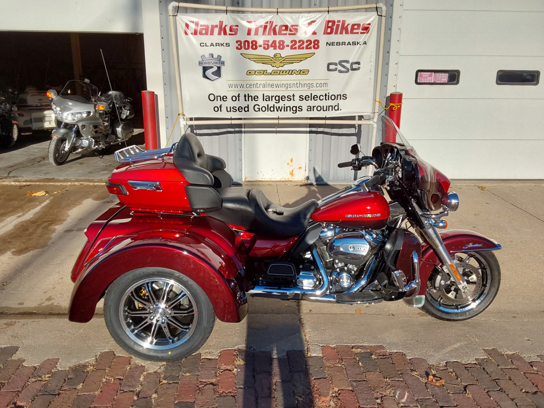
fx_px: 440
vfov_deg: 49.7
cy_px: 204
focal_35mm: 28
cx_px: 272
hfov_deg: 63.4
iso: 50
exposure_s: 1/2538
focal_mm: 2.91
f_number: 1.9
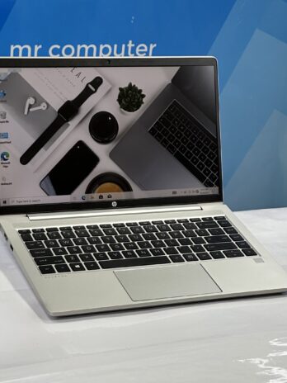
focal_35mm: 77
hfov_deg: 19.1
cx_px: 144
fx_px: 851
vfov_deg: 25.3
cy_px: 192
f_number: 2.8
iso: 80
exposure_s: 1/100
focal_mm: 9
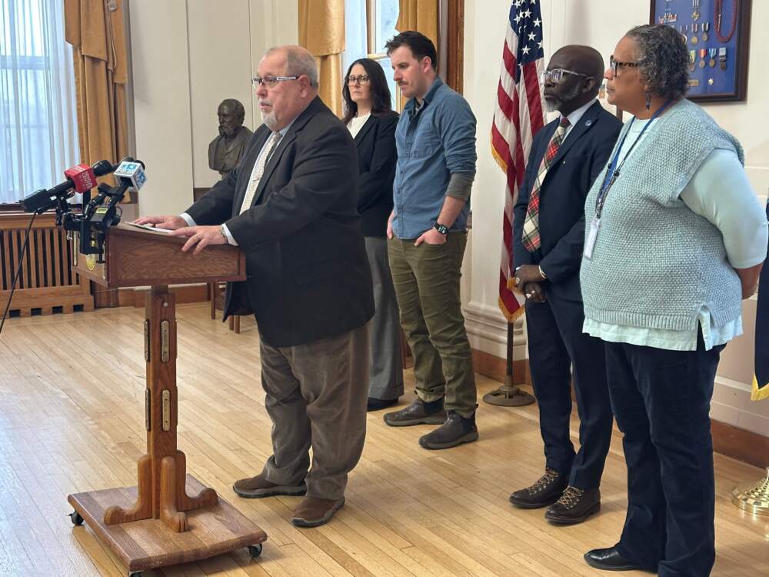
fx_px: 1066
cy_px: 288
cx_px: 384
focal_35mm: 48
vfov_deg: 30.3
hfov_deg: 39.7
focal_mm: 6.86
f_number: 1.78
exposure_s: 1/40
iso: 320
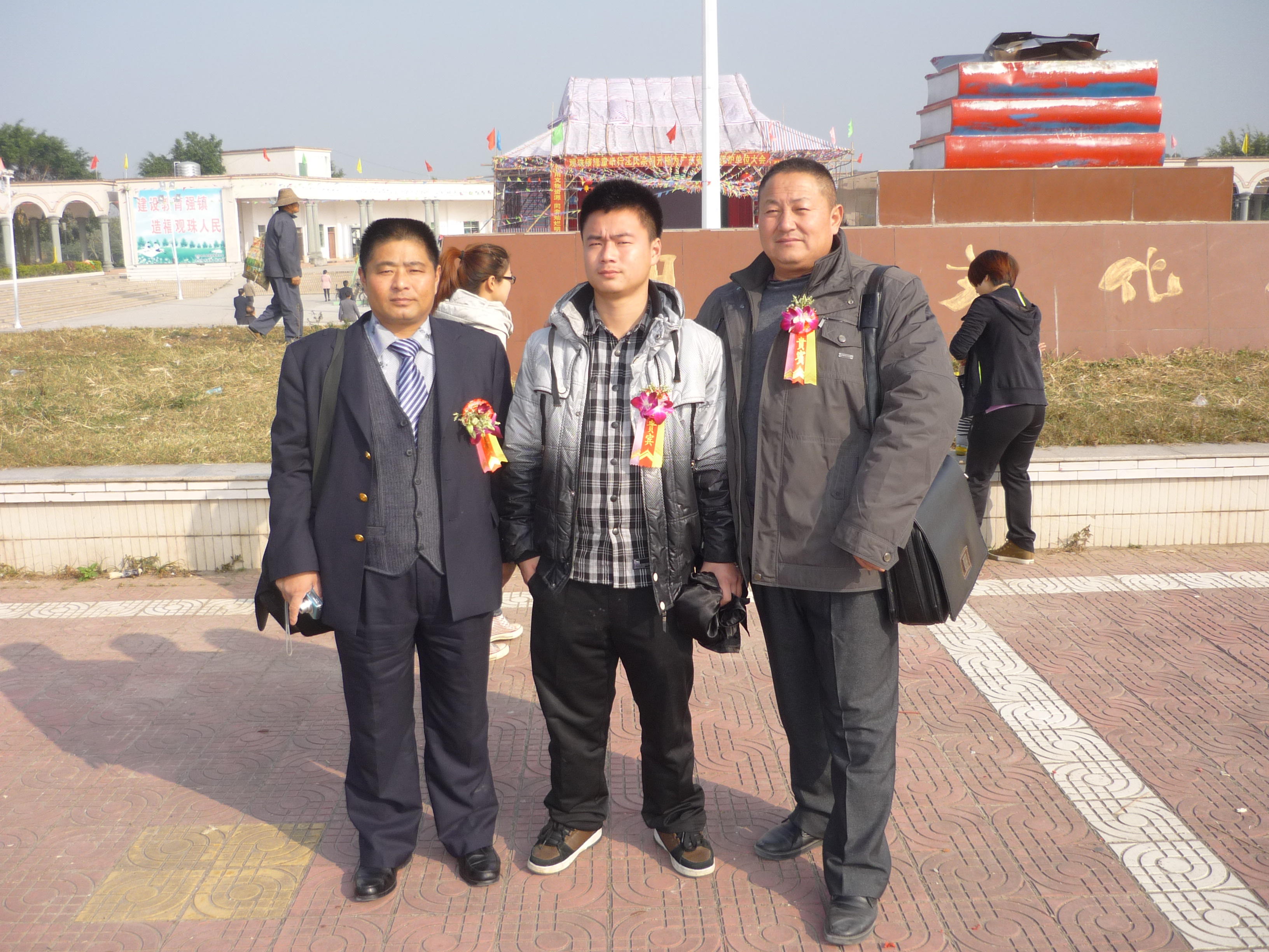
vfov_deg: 42.9
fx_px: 1210
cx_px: 634
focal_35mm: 33
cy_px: 476
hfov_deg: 55.4
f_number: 2.8
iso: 100
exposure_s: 1/800
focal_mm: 5.5
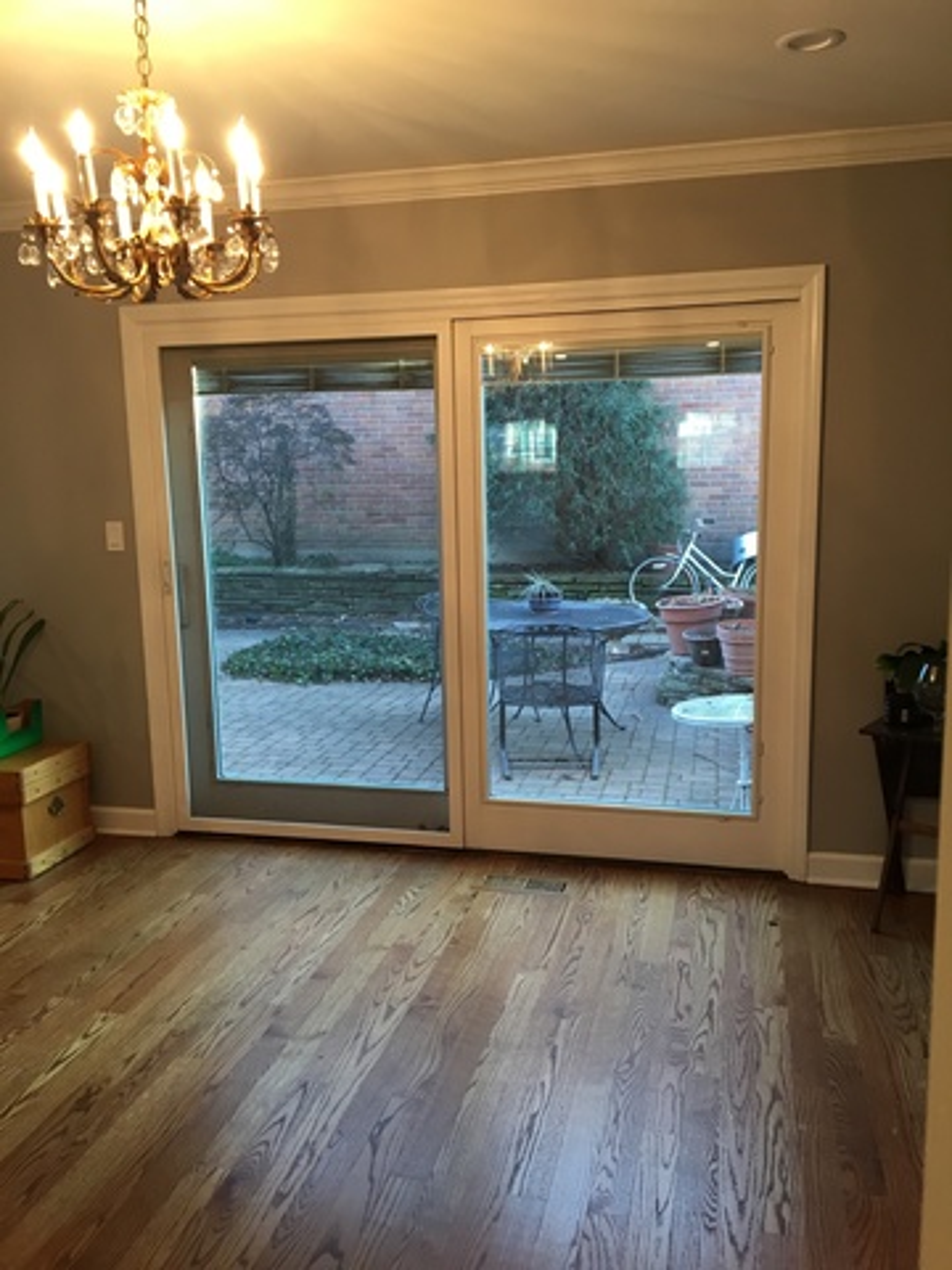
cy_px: 635
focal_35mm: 29
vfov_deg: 61.7
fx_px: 1063
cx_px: 476
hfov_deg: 48.2
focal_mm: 4.15
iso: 64
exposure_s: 1/30
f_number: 2.2
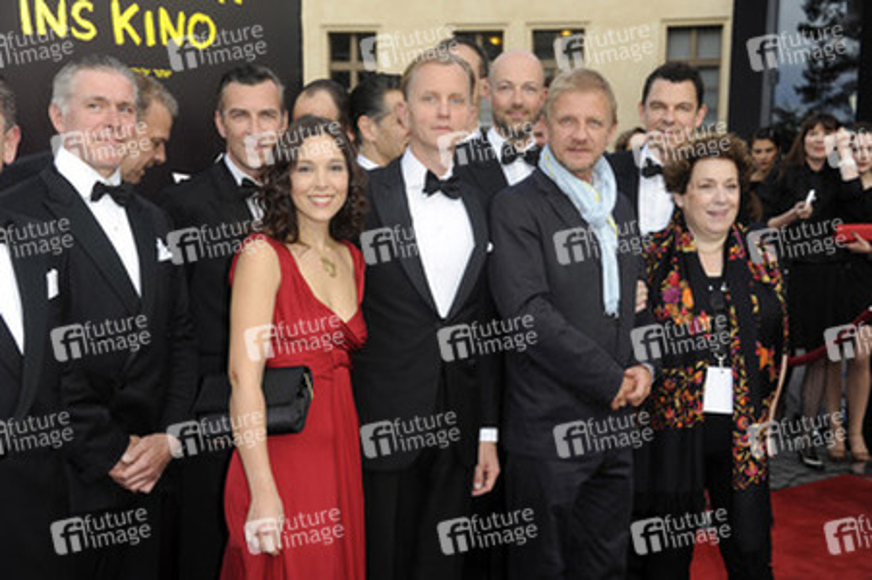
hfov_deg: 38.2
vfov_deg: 26.0
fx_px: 1259
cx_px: 436
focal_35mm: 52
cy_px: 290
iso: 320
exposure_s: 1/200
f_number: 6.3
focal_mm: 52
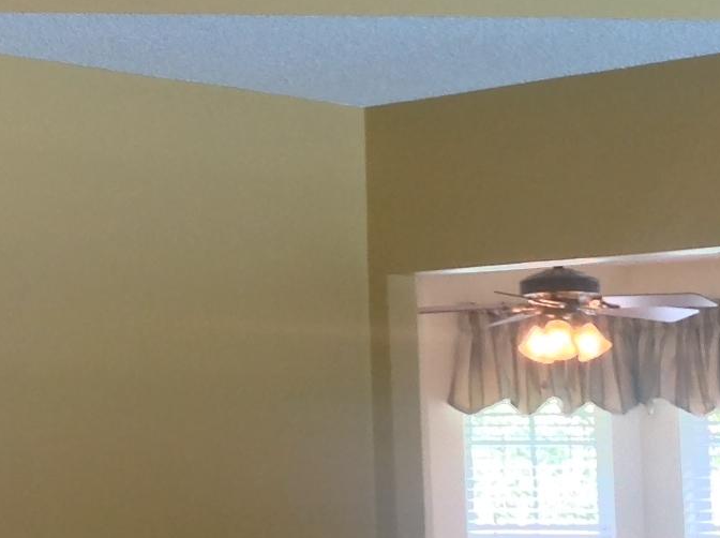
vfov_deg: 10.9
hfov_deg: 14.2
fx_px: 2804
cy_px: 173
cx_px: -140
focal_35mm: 135
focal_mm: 4.28
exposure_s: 1/17
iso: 64
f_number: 2.4
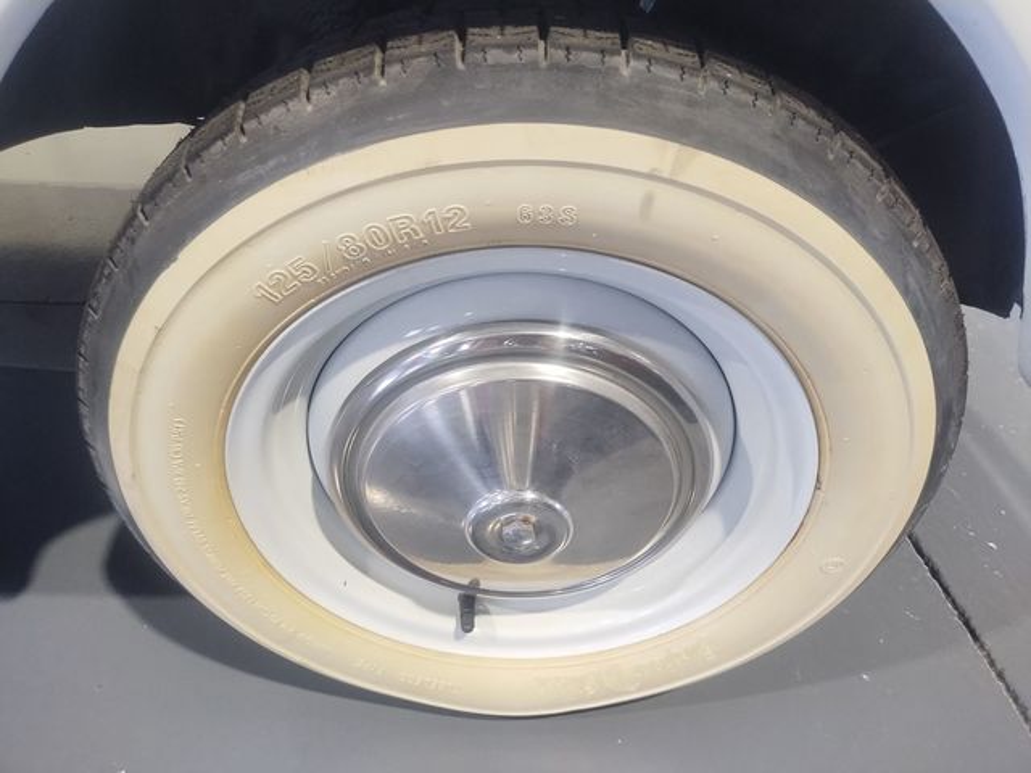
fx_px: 745
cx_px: 516
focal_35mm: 25
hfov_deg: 69.4
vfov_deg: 54.9
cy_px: 386
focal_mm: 4.71
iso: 160
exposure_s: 1/40
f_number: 1.7
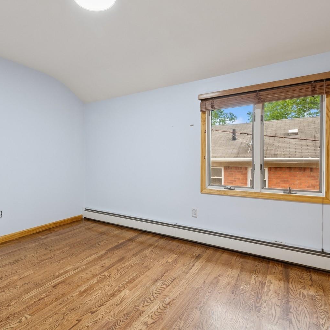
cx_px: 122
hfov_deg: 73.4
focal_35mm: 20
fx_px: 216
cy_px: 162
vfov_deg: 74.8
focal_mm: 15
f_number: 14
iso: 640
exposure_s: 1/8
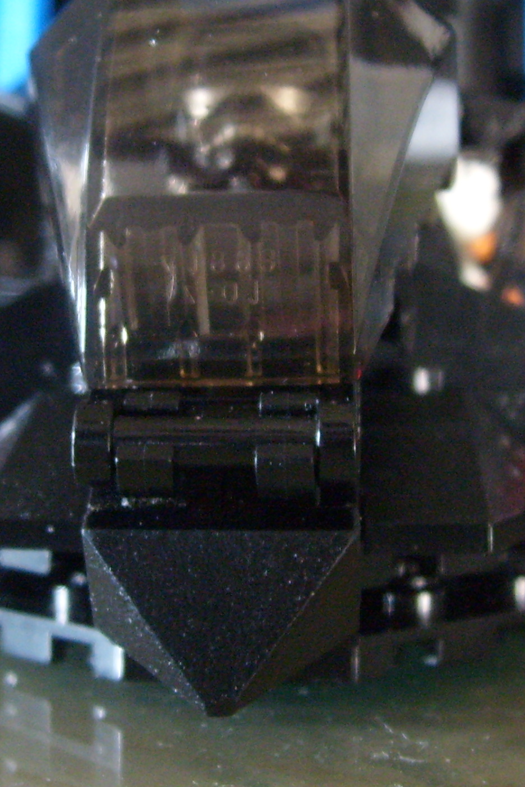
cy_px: 304
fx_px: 1597
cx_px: 278
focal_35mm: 73
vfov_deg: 27.6
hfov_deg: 18.7
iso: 200
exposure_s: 1/1.43
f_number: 2.8
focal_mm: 5.8
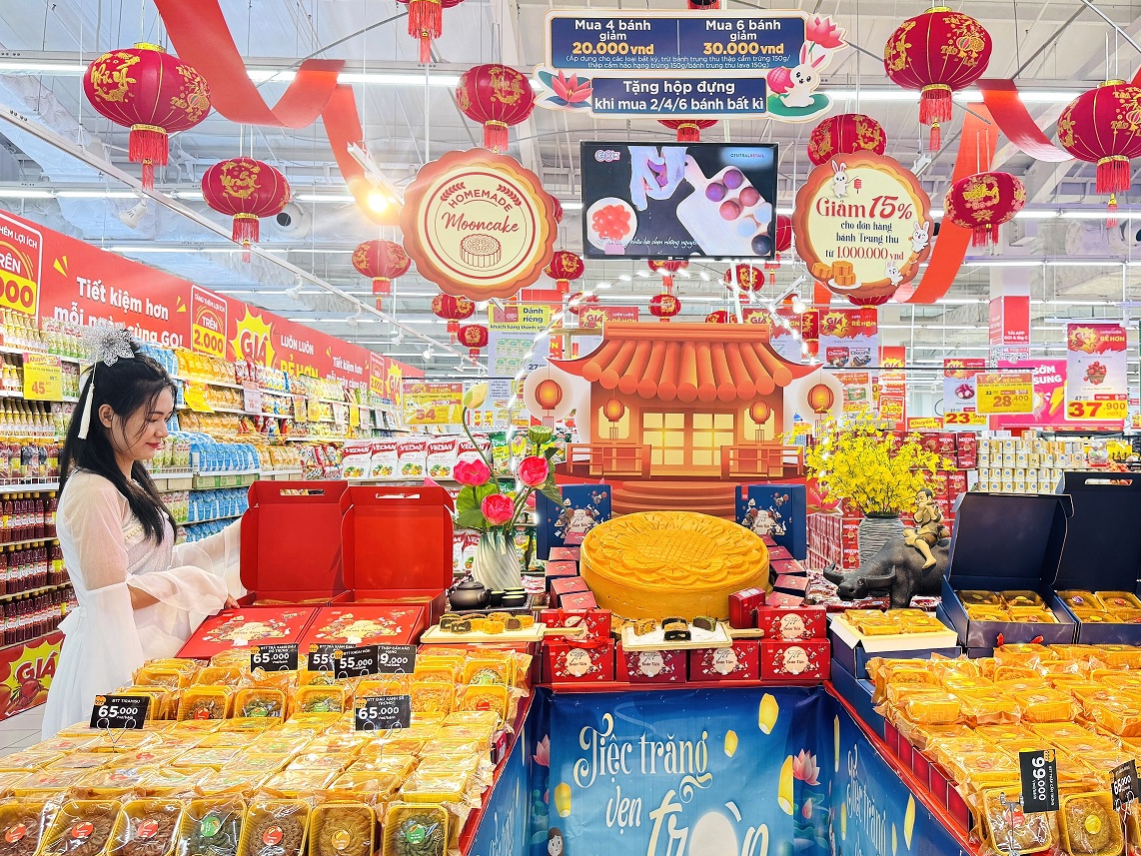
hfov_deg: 59.3
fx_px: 989
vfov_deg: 46.8
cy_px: 424
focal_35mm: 30
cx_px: 700
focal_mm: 6.76
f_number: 1.78
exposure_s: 1/100
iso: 125
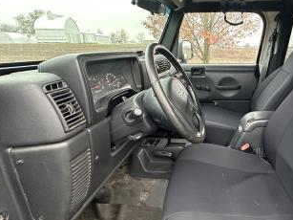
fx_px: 195
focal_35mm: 23
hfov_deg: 69.3
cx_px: 219
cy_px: 101
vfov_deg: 58.8
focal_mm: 2.22
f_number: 2.2
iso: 500
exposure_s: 1/60
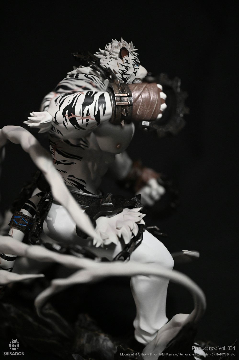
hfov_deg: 19.4
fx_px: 698
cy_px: 180
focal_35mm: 70
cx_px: 120
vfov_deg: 28.9
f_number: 2.8
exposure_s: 1/80
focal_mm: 70
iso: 4500
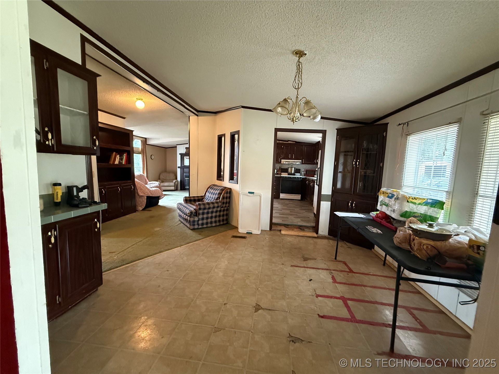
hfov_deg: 102.1
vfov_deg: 85.7
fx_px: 202
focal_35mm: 14
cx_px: 250
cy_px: 187
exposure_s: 1/60
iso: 1000
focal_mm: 2.22
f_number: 2.2
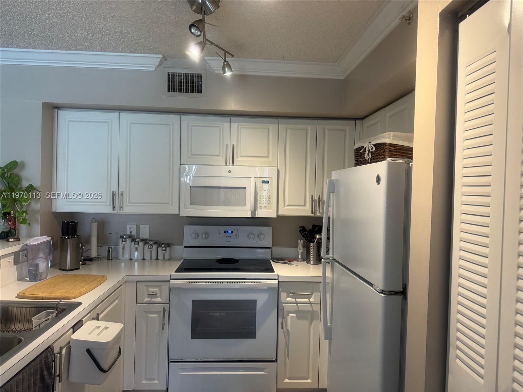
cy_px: 196
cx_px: 262
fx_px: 363
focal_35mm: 24
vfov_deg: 56.8
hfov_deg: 71.6
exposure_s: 1/120
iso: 200
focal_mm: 6.76
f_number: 1.78
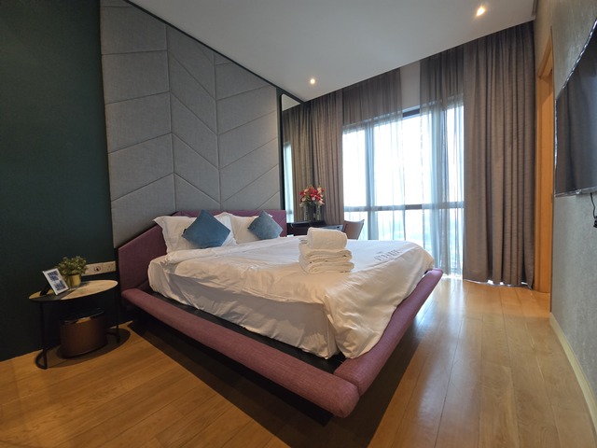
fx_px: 224
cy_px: 224
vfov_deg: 89.9
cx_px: 298
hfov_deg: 106.2
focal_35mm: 13
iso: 160
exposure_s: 1/50
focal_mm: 2.2
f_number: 2.2
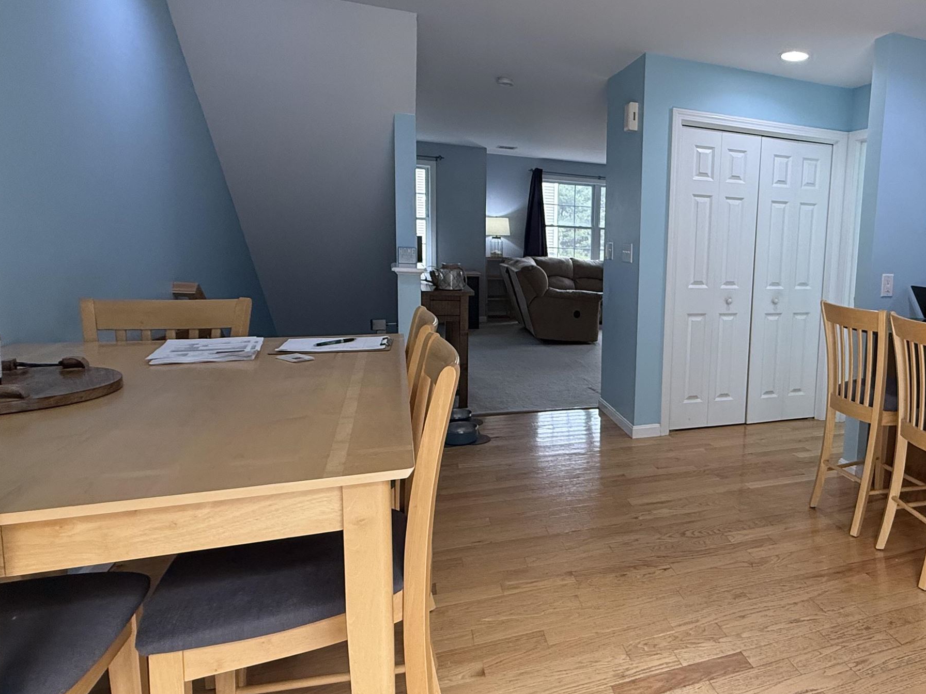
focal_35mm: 24
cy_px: 321
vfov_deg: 56.8
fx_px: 642
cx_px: 698
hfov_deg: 67.0
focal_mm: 2.22
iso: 250
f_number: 2.2
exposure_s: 1/120
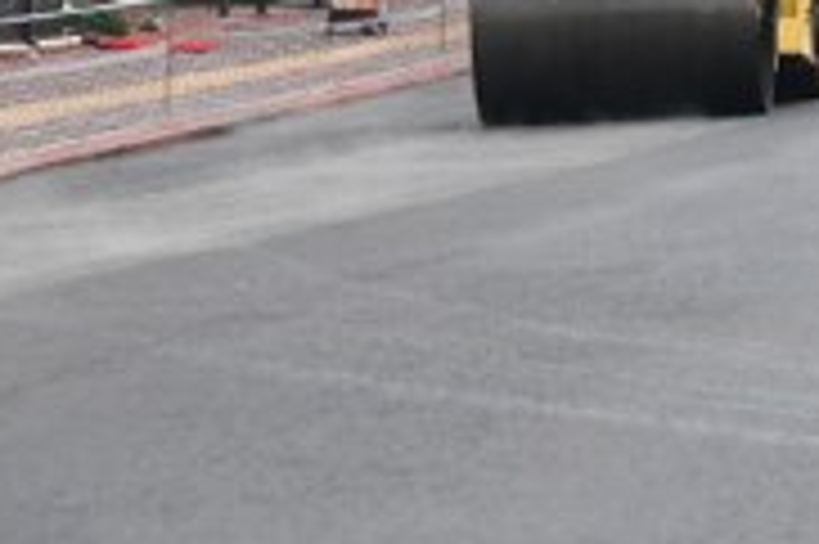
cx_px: 1494
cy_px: -238
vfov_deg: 3.6
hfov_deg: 5.4
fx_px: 8546
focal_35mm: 376
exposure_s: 1/1250
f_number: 6.3
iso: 4000
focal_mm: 95
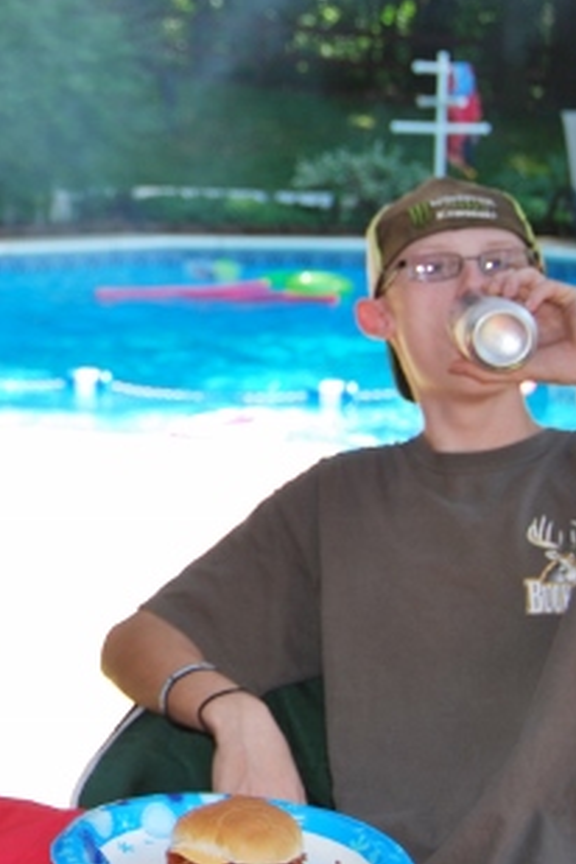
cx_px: -280
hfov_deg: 14.7
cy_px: 268
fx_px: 2088
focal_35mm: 87
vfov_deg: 23.2
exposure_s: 1/125
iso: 110
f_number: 4.2
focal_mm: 28
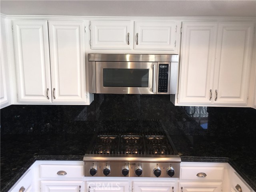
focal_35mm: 29
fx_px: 214
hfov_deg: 61.7
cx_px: 128
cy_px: 96
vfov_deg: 48.2
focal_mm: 4.15
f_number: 2.2
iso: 25
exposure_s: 1/41
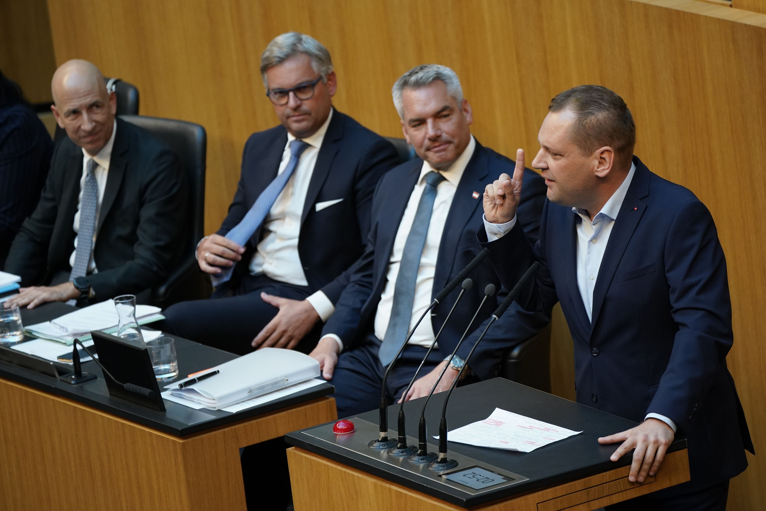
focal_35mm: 274
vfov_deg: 5.0
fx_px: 5830
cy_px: 256
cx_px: 383
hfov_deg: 7.5
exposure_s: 1/400
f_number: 5.6
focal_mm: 274
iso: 2000
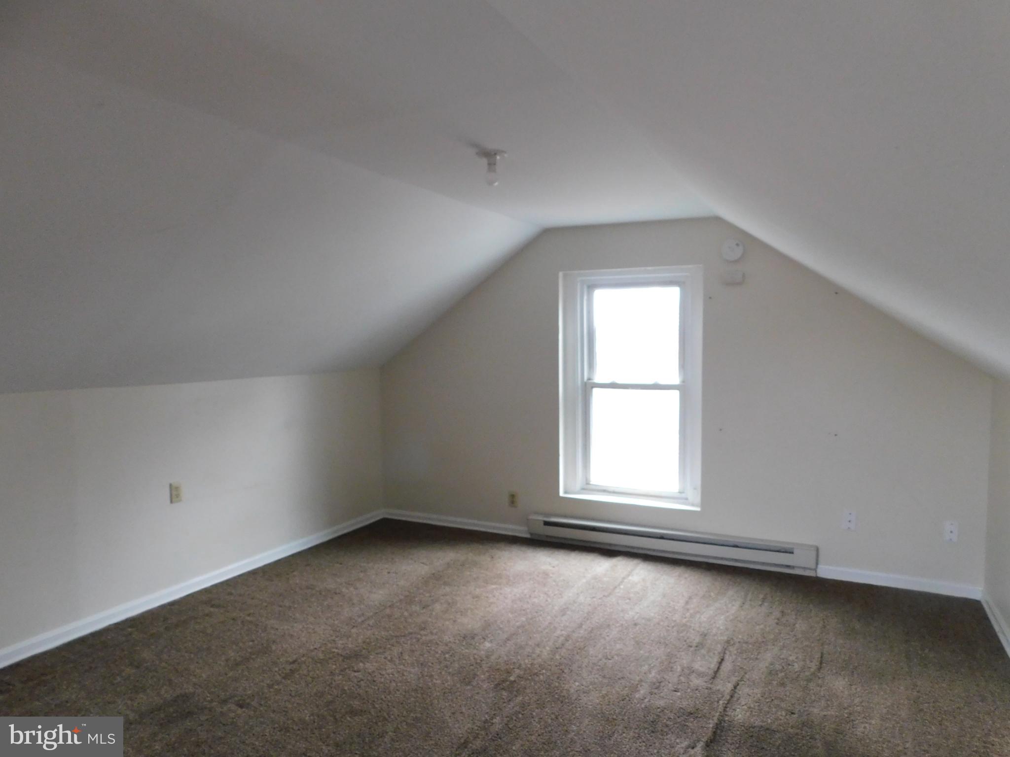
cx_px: 505
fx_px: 671
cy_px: 378
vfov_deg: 58.9
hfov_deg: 73.9
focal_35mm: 23
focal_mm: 4
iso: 400
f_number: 3
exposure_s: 1/13
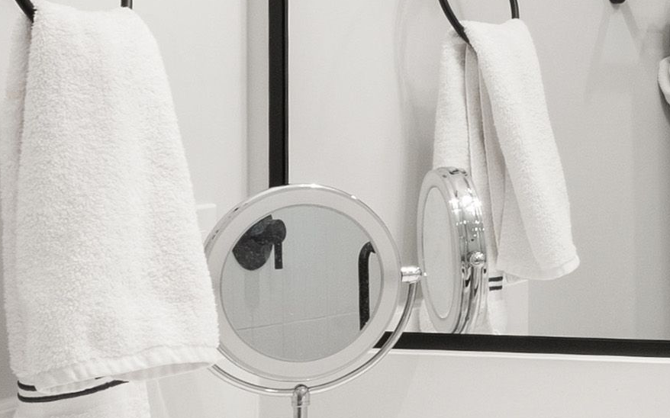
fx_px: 1771
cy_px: -18
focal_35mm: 97
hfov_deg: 18.6
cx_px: 1045
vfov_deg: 13.3
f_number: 8
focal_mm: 10
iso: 100
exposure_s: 1/2
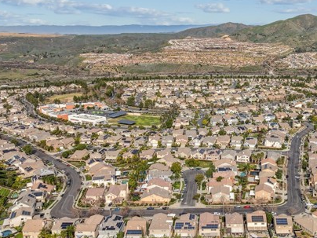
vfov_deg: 37.7
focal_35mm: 38
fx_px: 348
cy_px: 108
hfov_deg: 47.5
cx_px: 230
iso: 100
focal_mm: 12.3
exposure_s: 1/60
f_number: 2.8
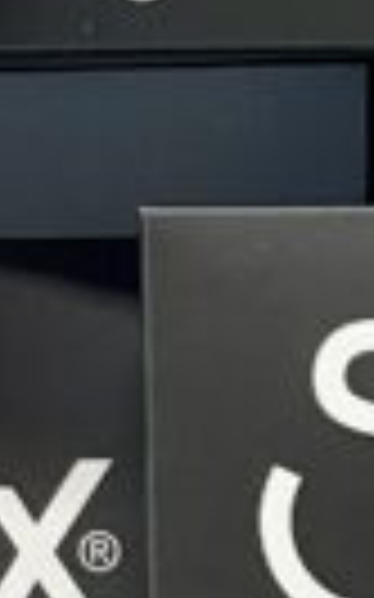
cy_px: 1538
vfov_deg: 4.8
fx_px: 6939
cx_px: 856
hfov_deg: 3.1
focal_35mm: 425
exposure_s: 1/100
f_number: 2
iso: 64
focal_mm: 6
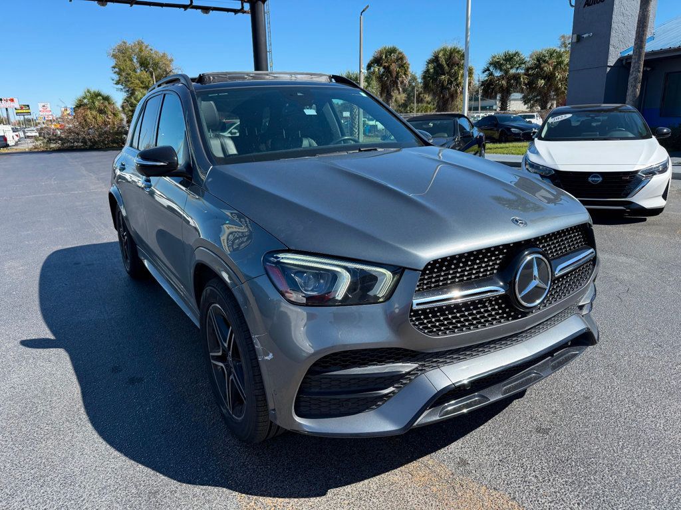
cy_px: 255
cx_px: 340
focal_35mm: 24
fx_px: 472
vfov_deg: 56.8
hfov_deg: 71.6
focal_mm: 6.76
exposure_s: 1/3279
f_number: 1.78
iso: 100
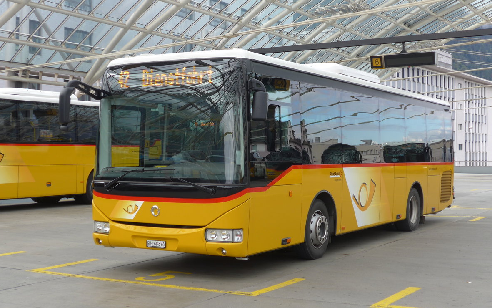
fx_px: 751
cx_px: 246
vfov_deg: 23.1
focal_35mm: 56
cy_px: 127
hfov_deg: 36.3
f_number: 3.3
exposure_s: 1/250
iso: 80
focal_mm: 10.7
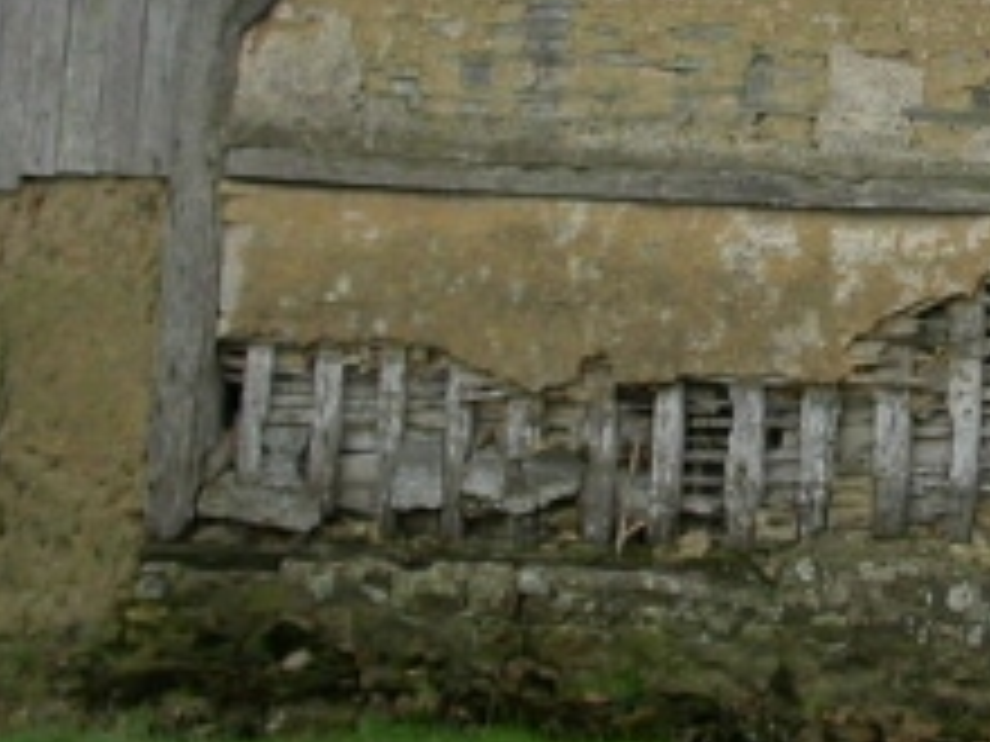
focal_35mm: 118
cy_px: 58
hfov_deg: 16.3
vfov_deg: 12.5
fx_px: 3375
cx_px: 990
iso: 100
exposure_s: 1/42.1
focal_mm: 7.85
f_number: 2.6
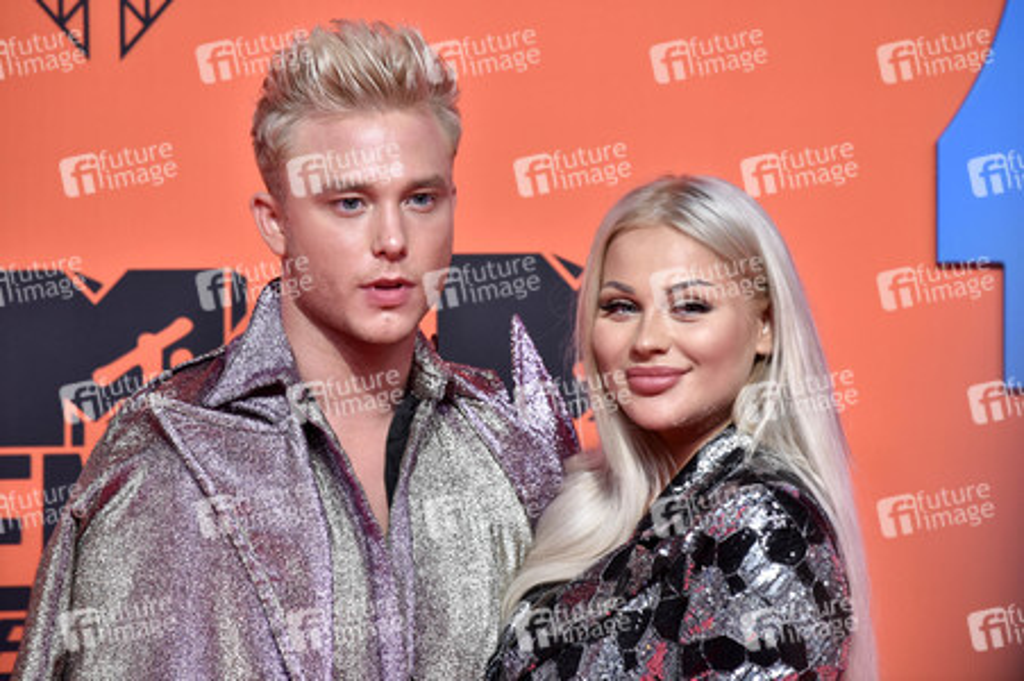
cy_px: 340
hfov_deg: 11.1
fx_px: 5258
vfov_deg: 7.4
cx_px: 512
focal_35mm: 185
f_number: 4
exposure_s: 1/250
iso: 2000
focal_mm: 185
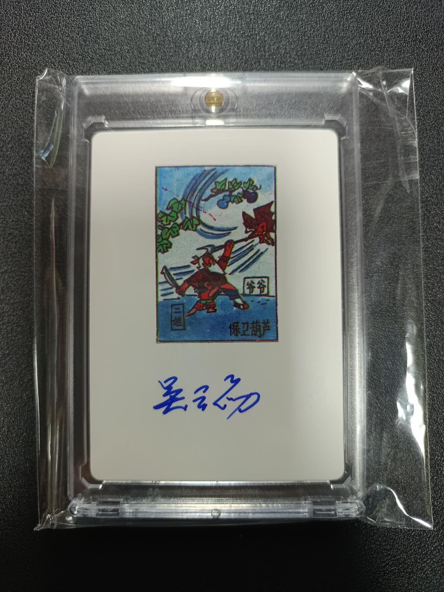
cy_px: 296
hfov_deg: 56.8
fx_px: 410
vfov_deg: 71.6
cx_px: 222
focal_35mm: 24
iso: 966
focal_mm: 5.31
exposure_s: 1/50
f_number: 1.7
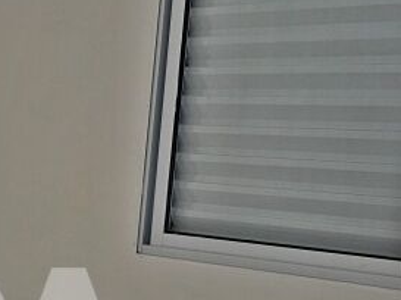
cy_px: 453
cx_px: -300
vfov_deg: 12.9
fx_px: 1249
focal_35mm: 108
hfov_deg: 15.8
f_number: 1.7
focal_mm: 6.3
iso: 25
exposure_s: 1/120
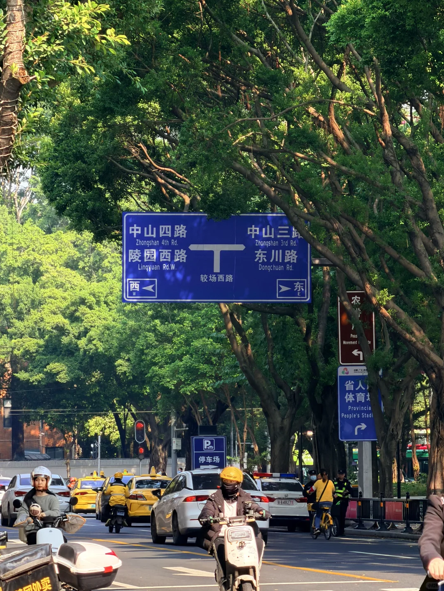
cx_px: 221
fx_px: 3437
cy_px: 296
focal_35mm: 201
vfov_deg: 9.8
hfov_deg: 7.4
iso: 50
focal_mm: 16.89
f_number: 2.8
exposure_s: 1/358
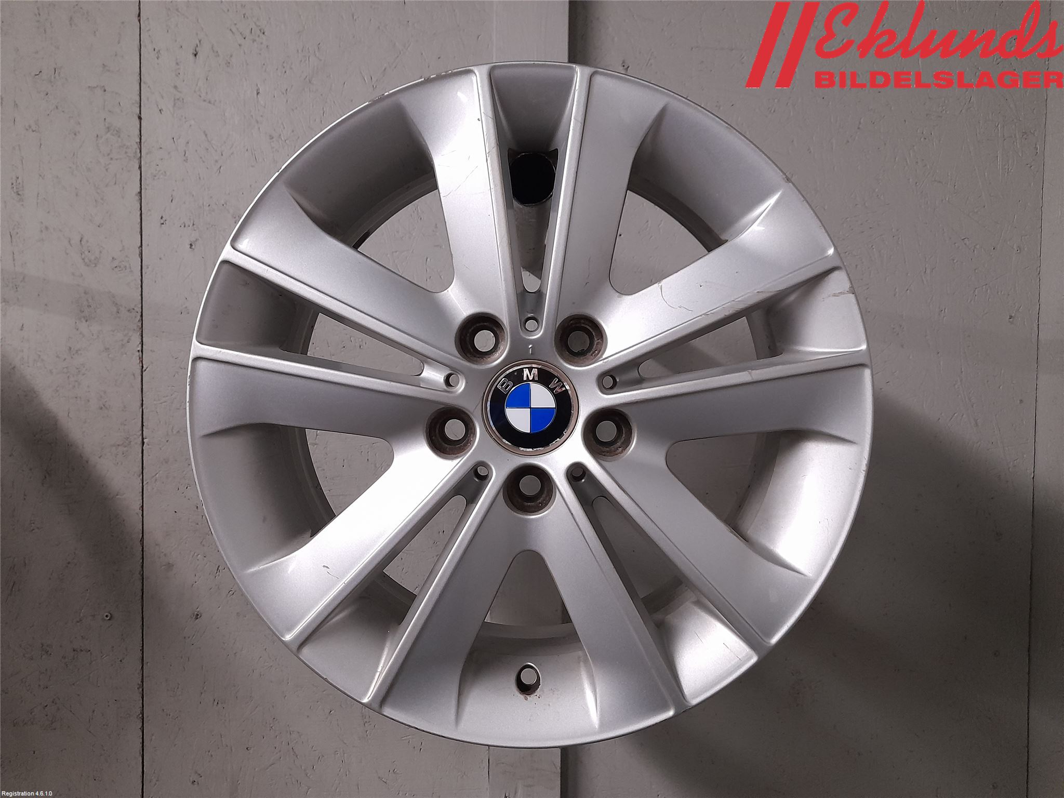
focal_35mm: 25
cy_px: 399
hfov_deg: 69.4
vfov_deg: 54.9
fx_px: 768
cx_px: 532
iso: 320
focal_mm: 4.6
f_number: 2
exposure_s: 1/33
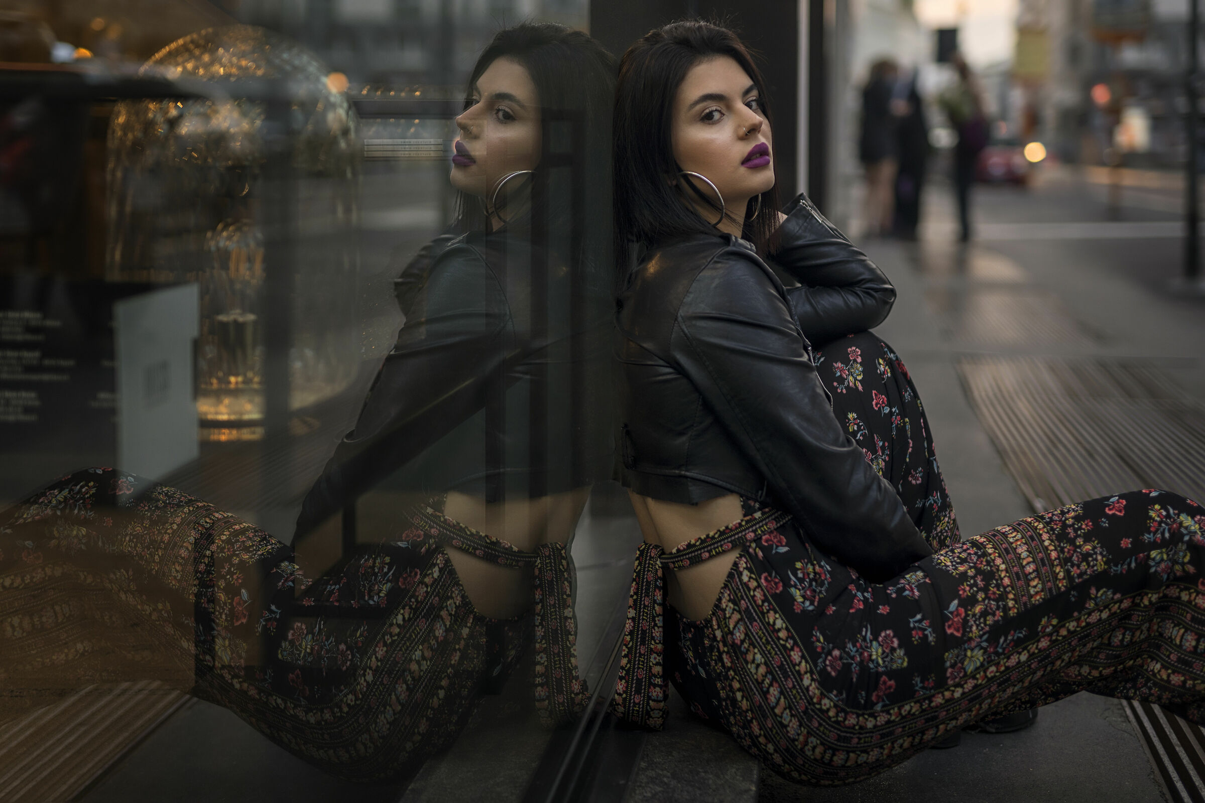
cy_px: 402
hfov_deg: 39.6
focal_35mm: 50
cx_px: 602
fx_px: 1673
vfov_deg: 27.0
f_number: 1.8
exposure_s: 1/80
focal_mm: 50
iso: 100
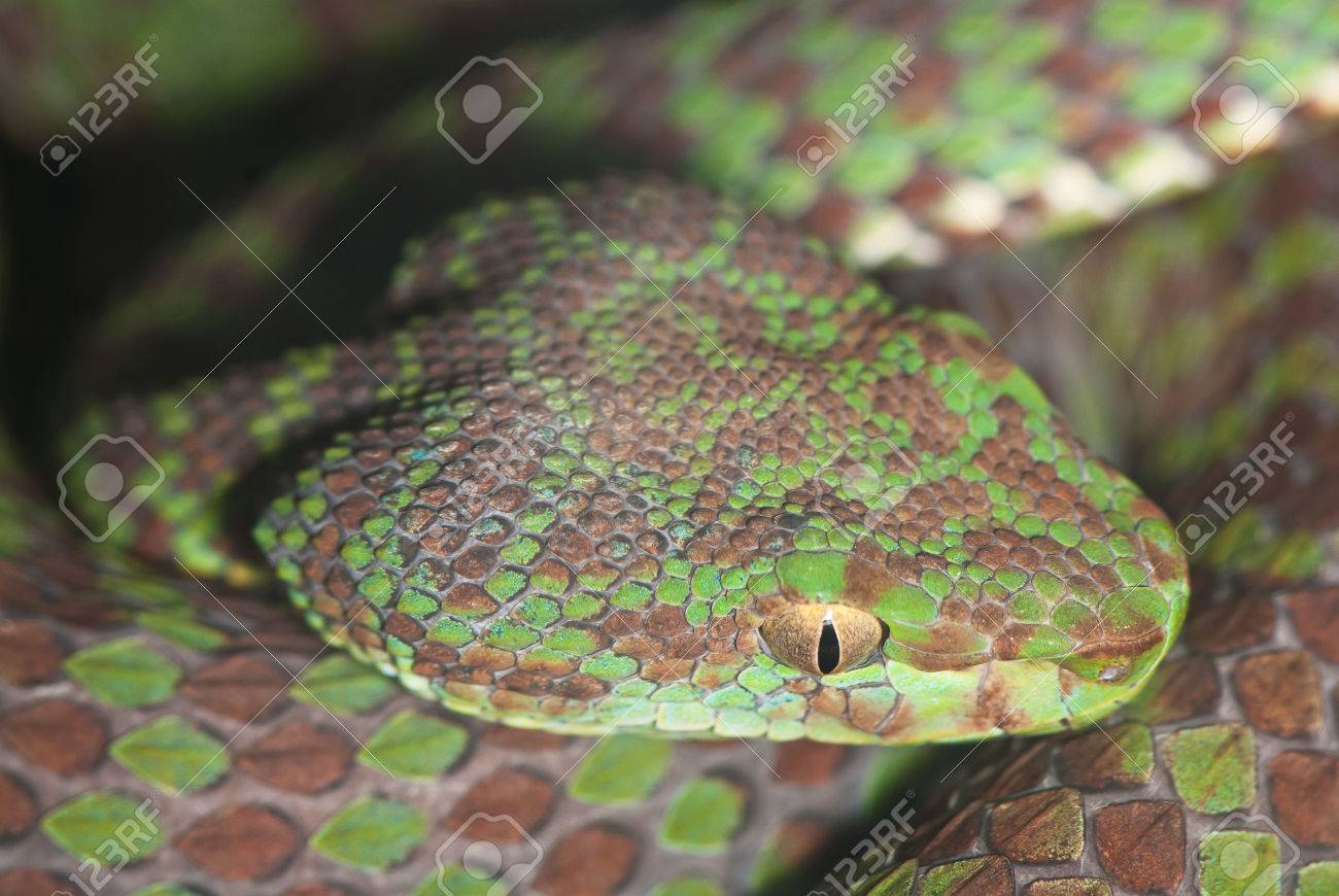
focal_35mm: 158
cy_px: 448
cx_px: 670
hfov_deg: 13.0
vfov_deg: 8.7
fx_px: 5865
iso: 100
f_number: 11
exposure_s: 1/200
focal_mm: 105
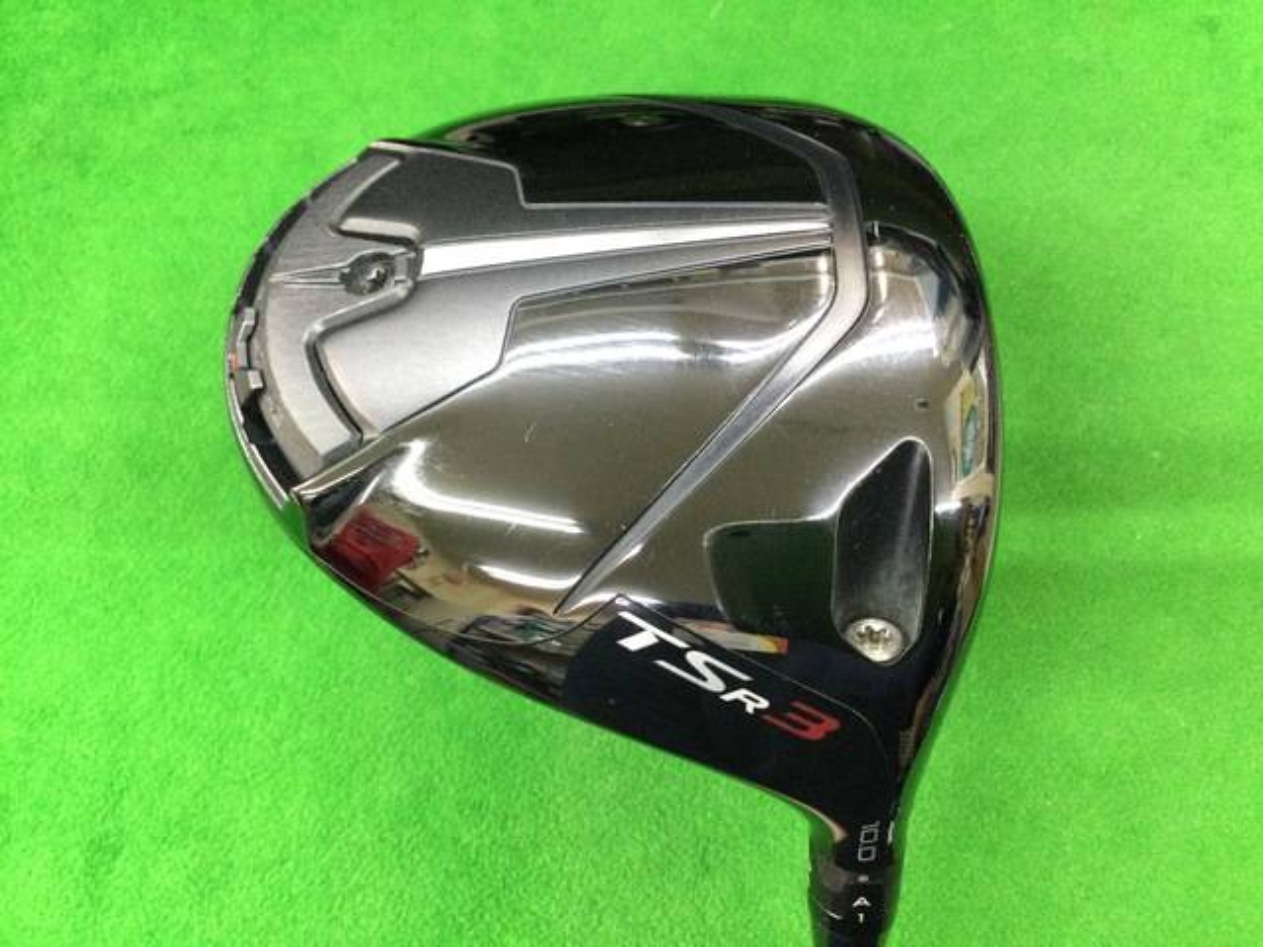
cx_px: 632
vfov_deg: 45.4
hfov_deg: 58.4
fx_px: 1131
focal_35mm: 31
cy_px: 474
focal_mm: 3.3
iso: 200
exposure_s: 1/24
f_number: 2.4
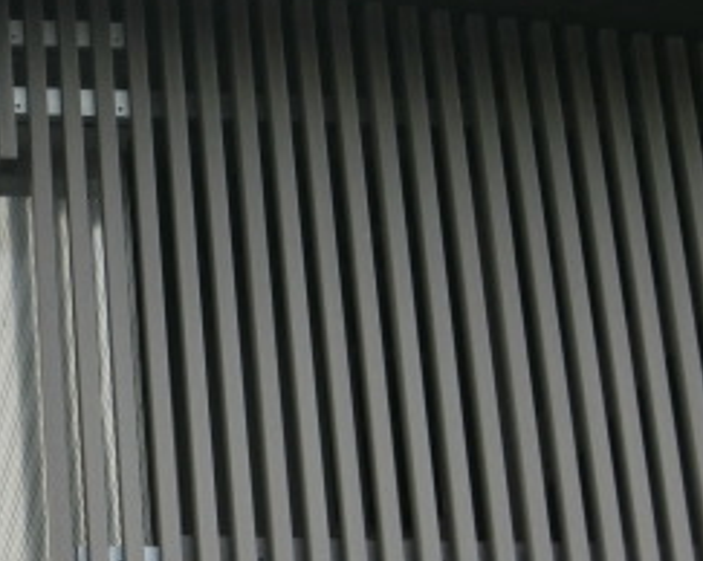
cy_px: 538
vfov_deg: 8.5
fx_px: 3742
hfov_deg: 10.5
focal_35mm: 180
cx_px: -174
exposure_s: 1/160
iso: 80
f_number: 5.2
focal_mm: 12.4
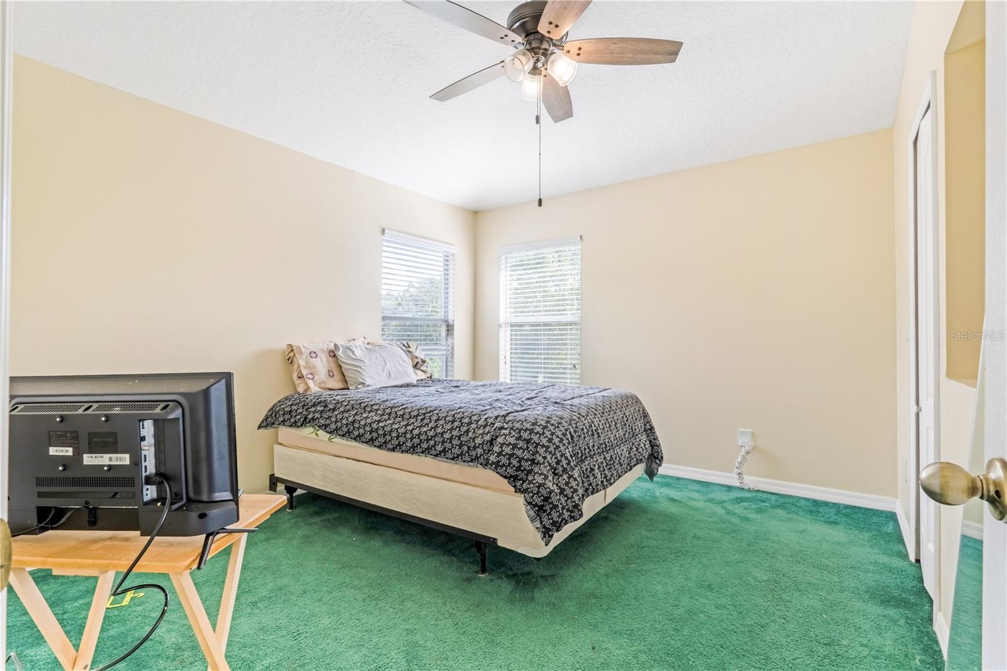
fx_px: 461
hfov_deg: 95.0
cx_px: 504
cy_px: 336
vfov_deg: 72.0
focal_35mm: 16
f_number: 9
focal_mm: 11
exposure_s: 1/400
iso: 250
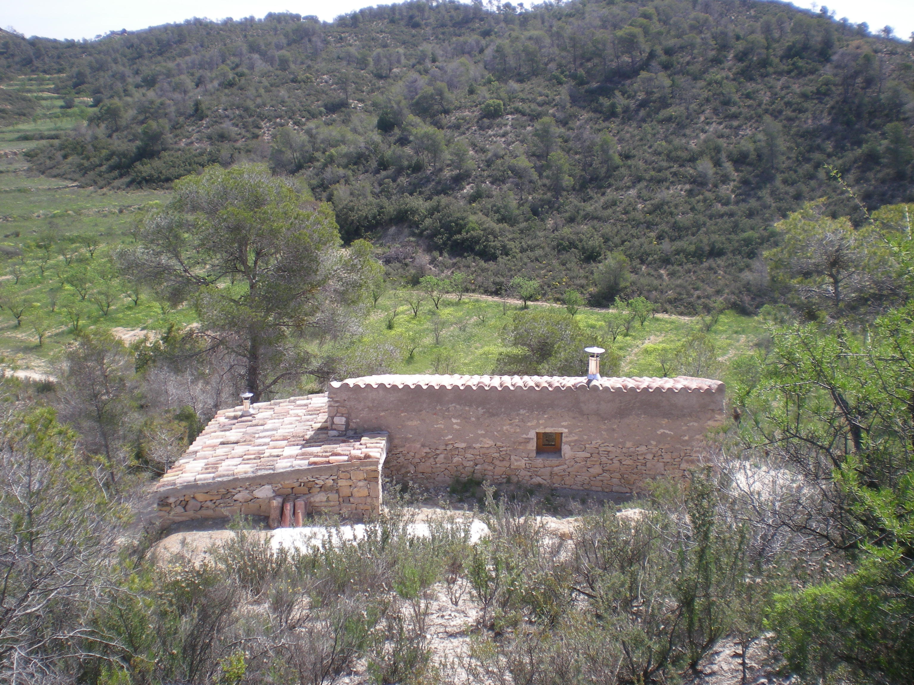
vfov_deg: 37.7
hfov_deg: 49.0
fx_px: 1003
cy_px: 342
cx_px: 457
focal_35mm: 38
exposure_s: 1/184
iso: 50
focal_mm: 6.3
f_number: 4.6
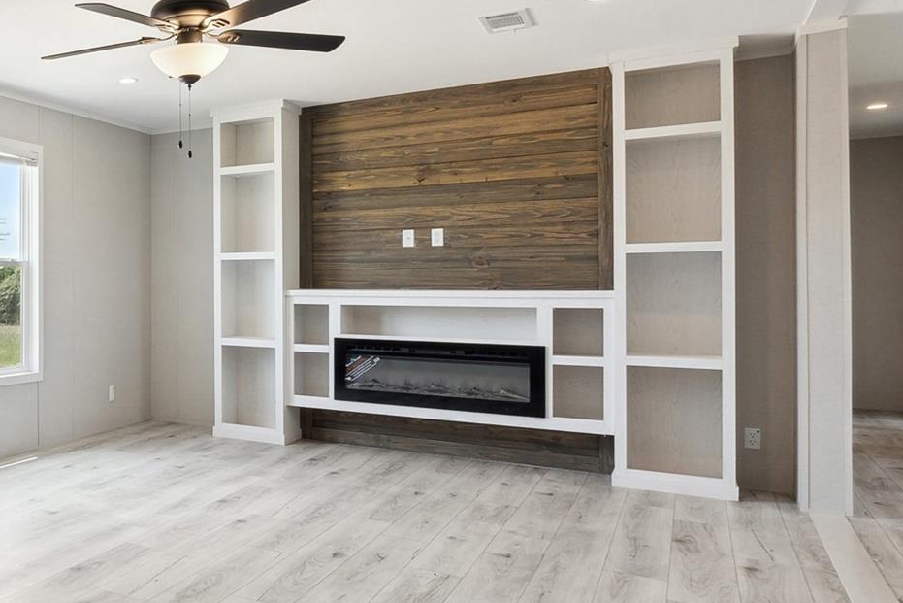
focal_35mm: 33
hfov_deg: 46.6
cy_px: 294
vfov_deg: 40.0
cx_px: -24
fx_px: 828
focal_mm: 10
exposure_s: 1/50
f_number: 8
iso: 400
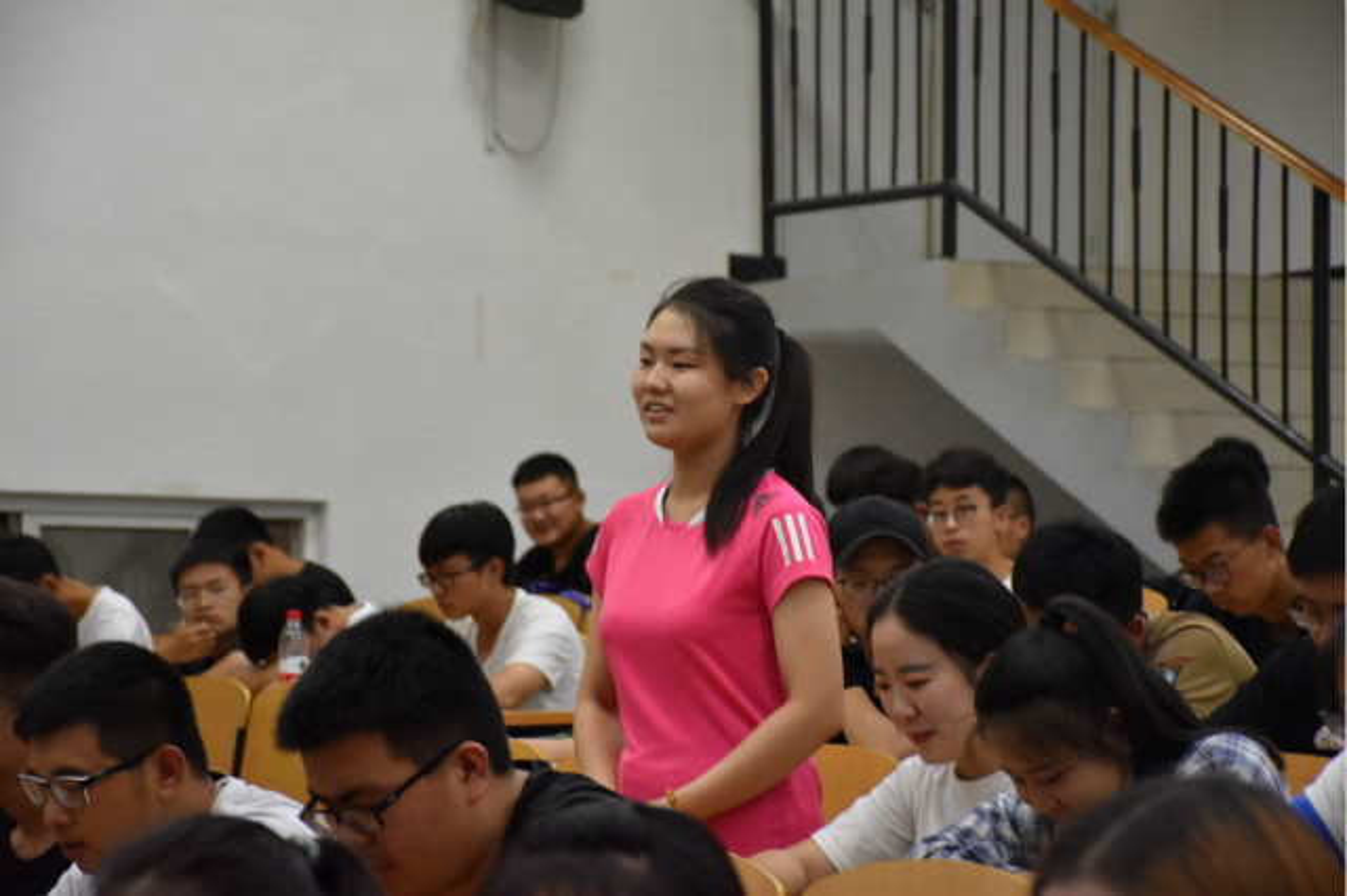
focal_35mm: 120
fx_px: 4487
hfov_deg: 17.1
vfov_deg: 11.4
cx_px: 674
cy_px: 448
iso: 1400
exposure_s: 1/60
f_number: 5.3
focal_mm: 80
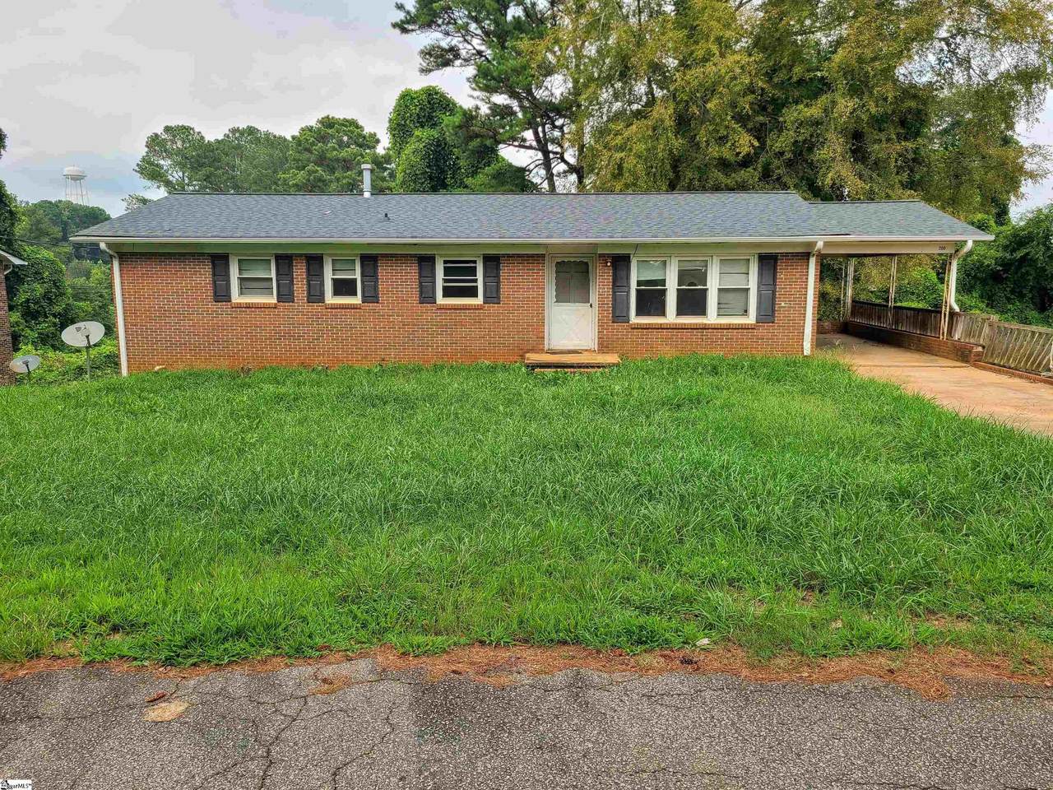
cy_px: 395
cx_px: 526
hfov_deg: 67.3
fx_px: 791
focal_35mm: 26
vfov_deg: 53.1
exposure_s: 1/1047
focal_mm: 5.4
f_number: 1.8
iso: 40
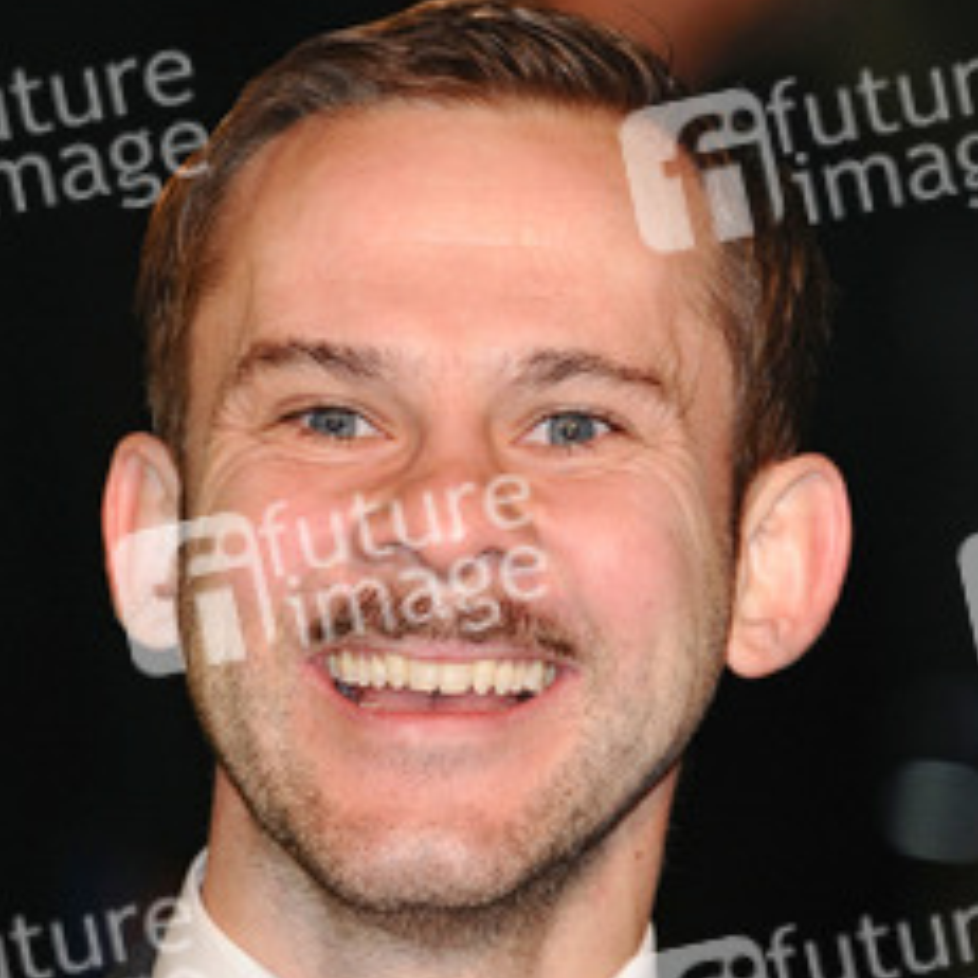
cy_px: 787
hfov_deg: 4.8
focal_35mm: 365
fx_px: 11659
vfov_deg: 4.8
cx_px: 455
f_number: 4.5
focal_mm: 165
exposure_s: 1/200
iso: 320
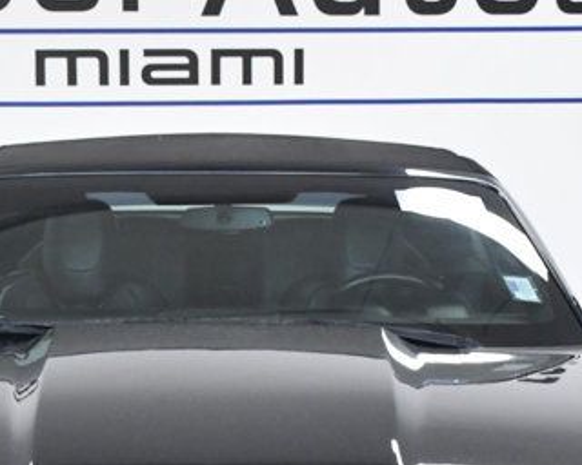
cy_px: 503
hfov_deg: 16.4
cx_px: 218
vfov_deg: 12.9
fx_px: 2015
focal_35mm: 117
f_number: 8
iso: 2500
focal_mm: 26
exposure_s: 1/250
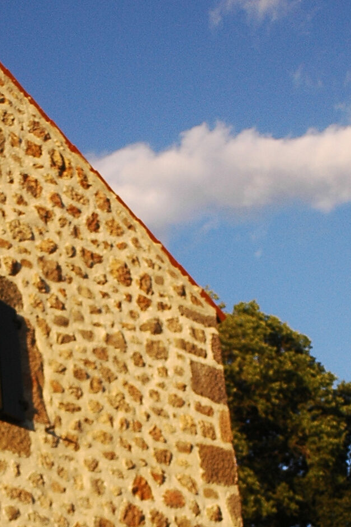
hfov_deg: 15.2
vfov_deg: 22.4
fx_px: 1303
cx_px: 47
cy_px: 464
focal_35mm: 89
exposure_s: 1/3000
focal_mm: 20
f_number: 2.8
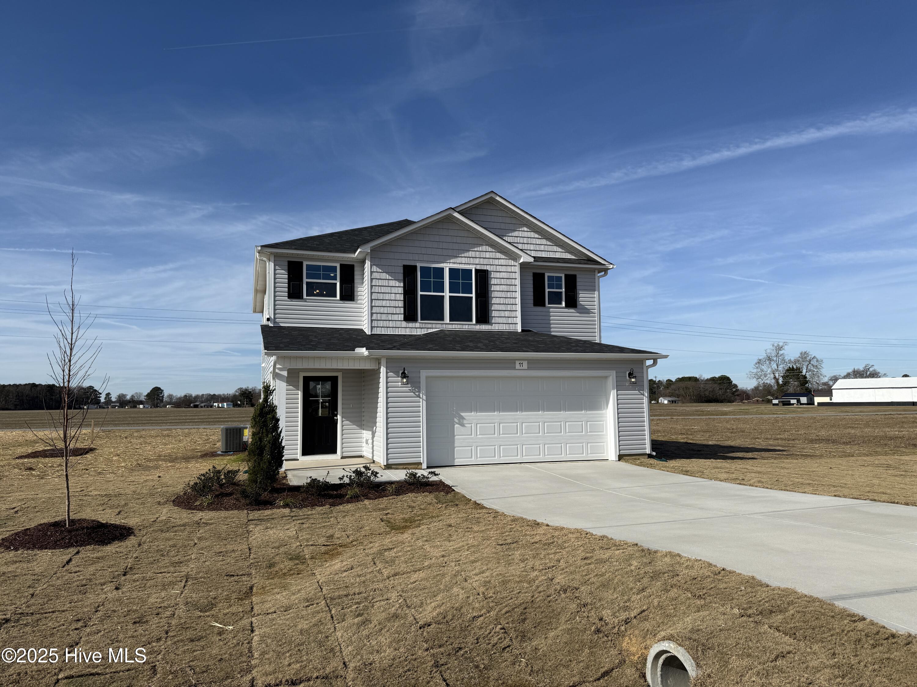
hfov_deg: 71.6
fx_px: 636
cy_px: 344
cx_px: 458
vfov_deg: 56.8
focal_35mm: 24
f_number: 1.78
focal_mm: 6.76
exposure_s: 1/7353
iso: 80
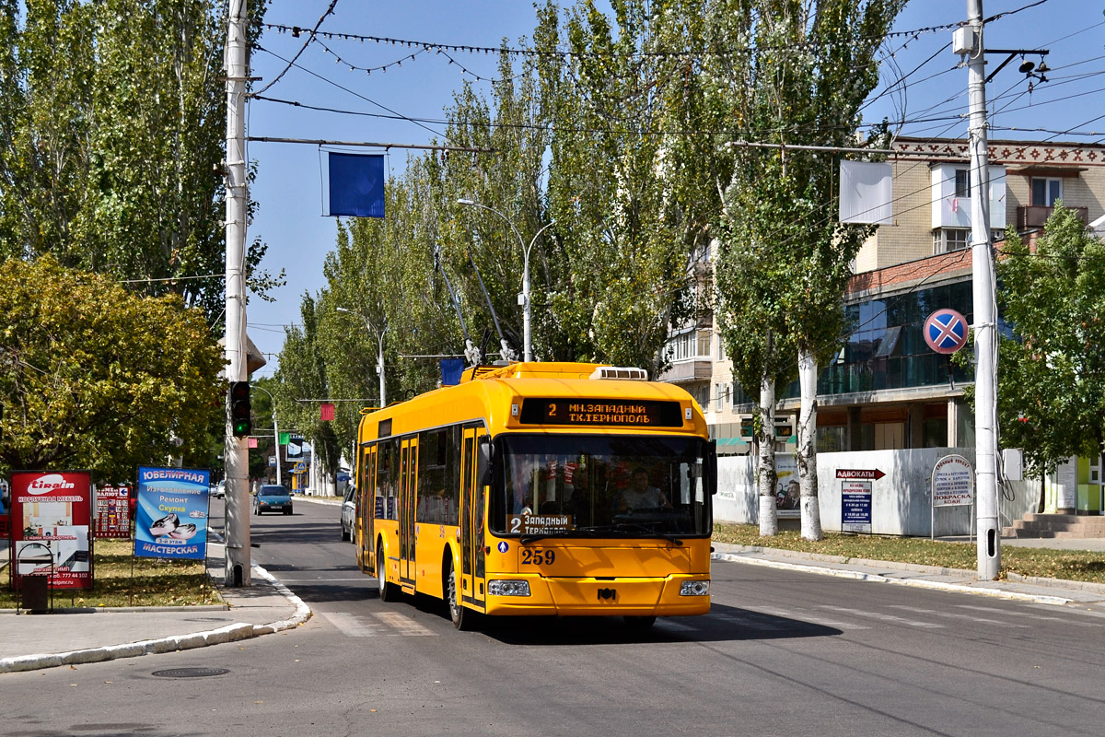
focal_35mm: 45
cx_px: 552
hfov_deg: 43.6
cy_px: 368
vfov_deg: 29.9
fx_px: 1381
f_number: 5
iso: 100
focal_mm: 30
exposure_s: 1/640
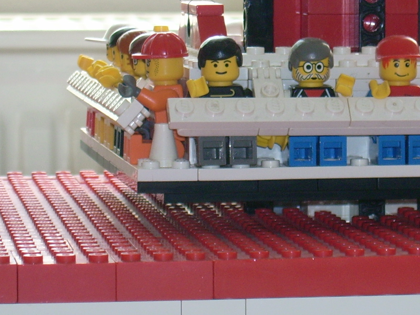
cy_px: 97
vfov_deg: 6.6
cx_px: 323
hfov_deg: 8.8
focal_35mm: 225
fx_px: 2730
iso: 50
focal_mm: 17.14
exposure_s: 1/13
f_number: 4.9
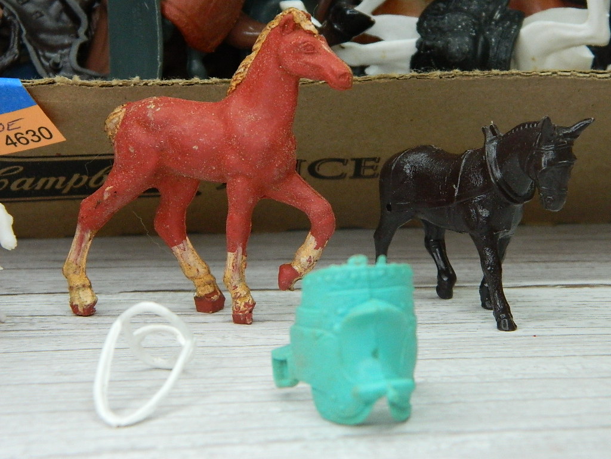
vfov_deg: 14.4
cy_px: 230
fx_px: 1818
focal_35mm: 103
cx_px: 306
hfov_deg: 19.1
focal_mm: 18.6
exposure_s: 1/160
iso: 400
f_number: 4.5
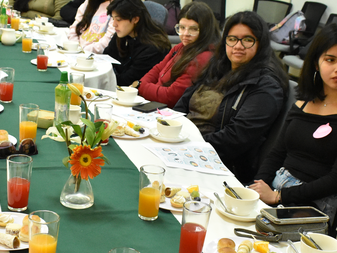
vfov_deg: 23.2
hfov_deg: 30.7
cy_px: 157
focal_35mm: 63
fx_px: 613
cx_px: 147
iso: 4000
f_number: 4
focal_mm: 18
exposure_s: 1/200
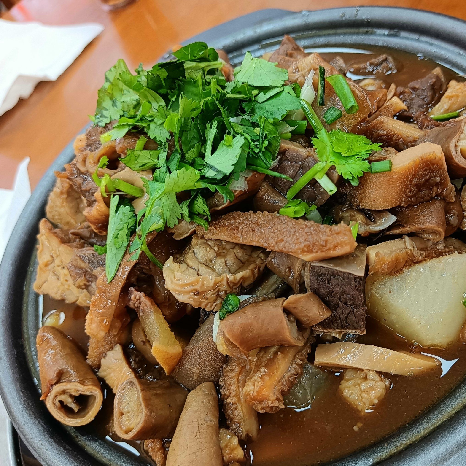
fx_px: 487
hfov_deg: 50.7
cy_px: 233
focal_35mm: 32
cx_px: 284
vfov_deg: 51.1
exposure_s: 1/50
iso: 272
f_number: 1.9
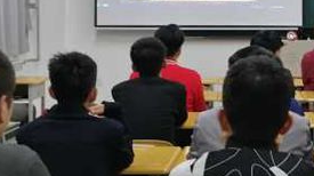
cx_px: 259
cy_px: 13
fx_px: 624
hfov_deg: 27.6
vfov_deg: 15.8
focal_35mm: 75
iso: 160
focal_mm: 3.95
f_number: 2.2
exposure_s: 1/33.3
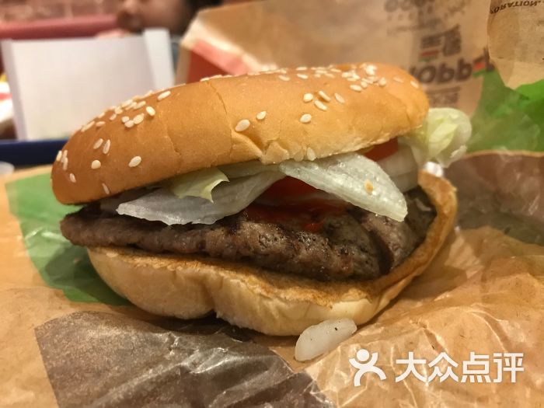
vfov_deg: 49.7
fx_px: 440
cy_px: 204
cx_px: 272
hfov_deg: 63.4
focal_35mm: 28
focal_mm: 3.99
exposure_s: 1/17
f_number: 1.8
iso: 80
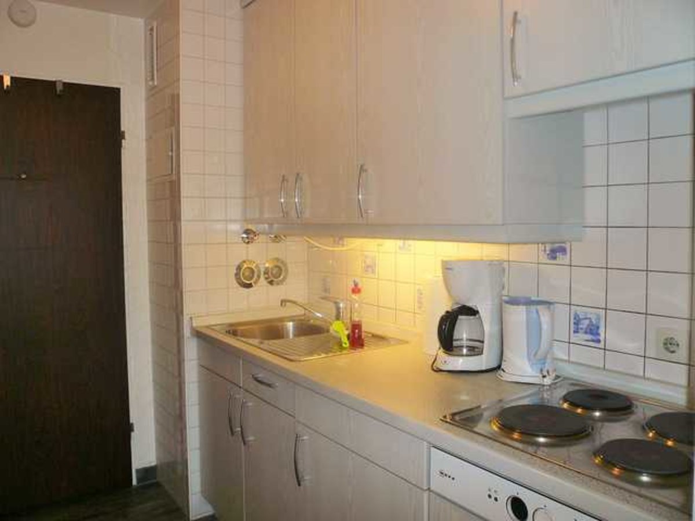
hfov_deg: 63.4
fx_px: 562
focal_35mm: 28
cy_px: 260
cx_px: 348
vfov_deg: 49.7
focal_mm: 4.6
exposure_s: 1/50
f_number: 2.8
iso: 100
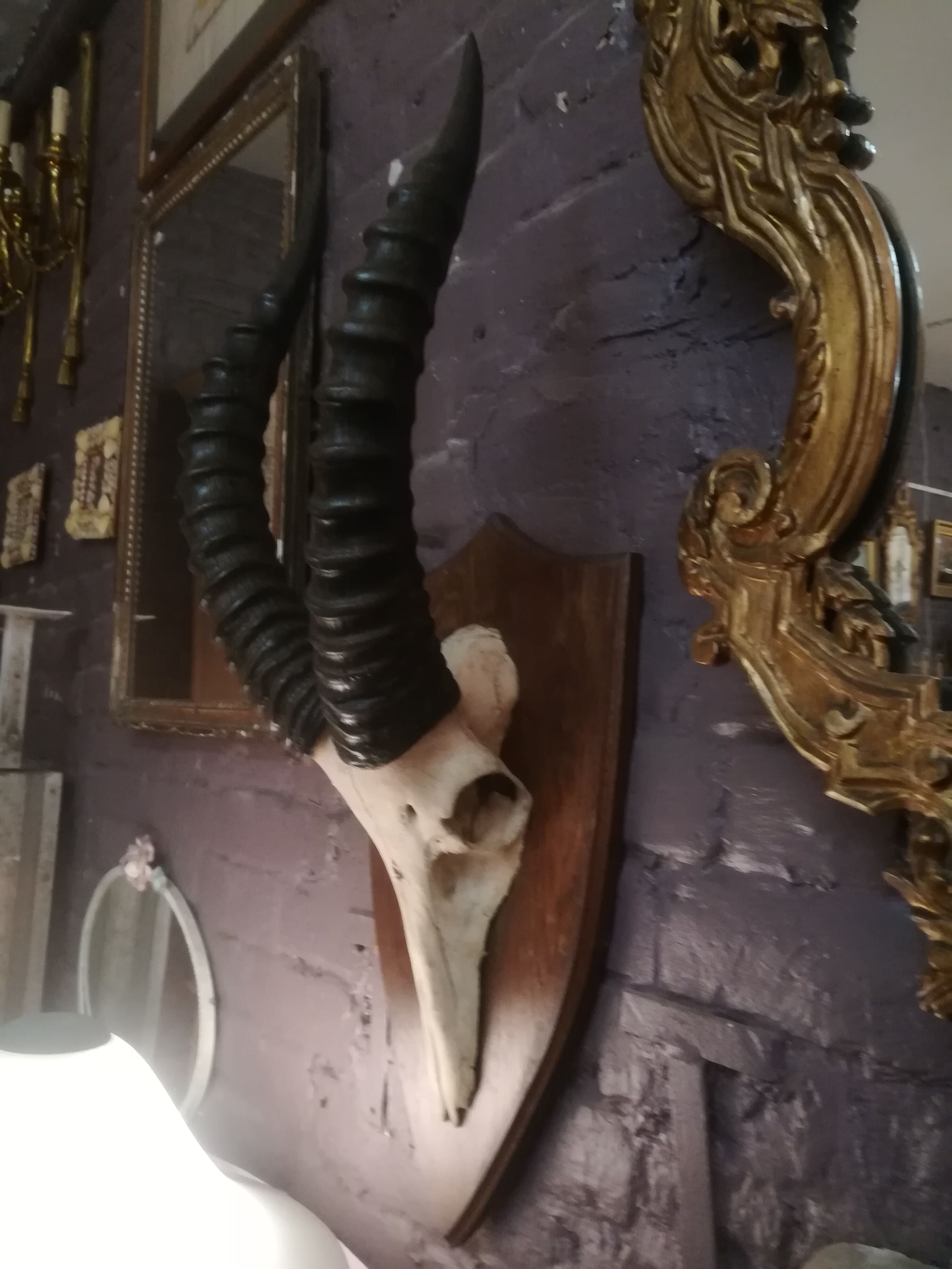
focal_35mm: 26
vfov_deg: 67.3
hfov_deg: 53.1
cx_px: 476
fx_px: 953
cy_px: 634
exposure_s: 1/25
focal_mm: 3.83
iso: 500
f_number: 2.2
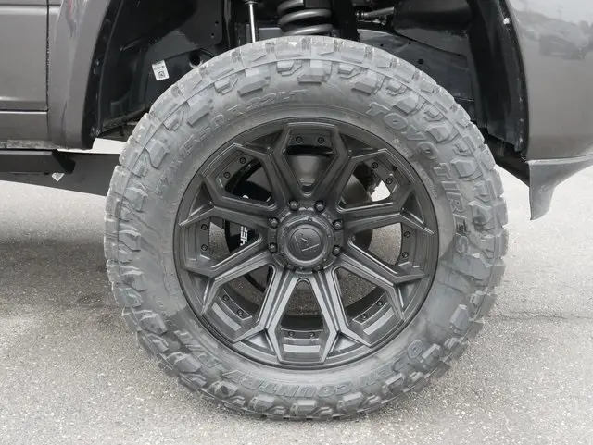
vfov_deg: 39.7
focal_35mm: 36
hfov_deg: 51.3
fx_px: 617
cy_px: 222
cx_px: 296
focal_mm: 18
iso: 2500
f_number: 10
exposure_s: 1/60
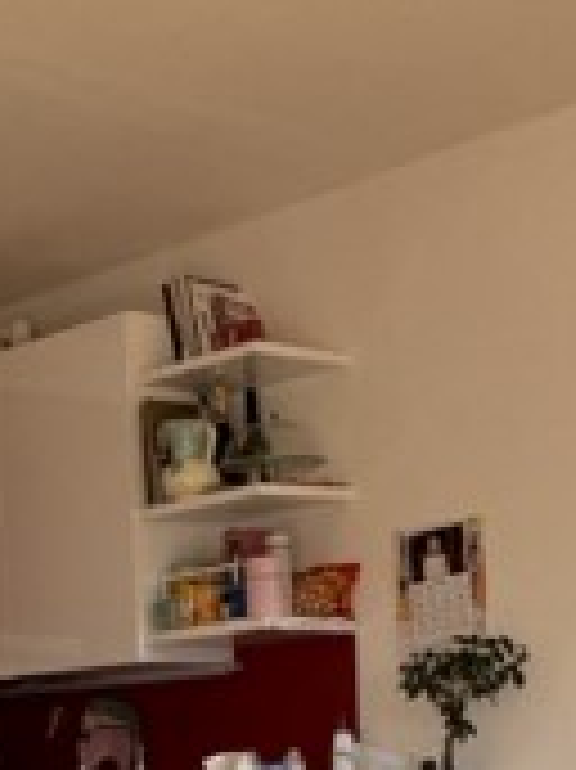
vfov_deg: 21.4
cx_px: 261
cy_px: 959
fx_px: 1866
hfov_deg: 17.5
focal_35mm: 84
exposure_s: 1/99
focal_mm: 2.22
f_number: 2.2
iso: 80
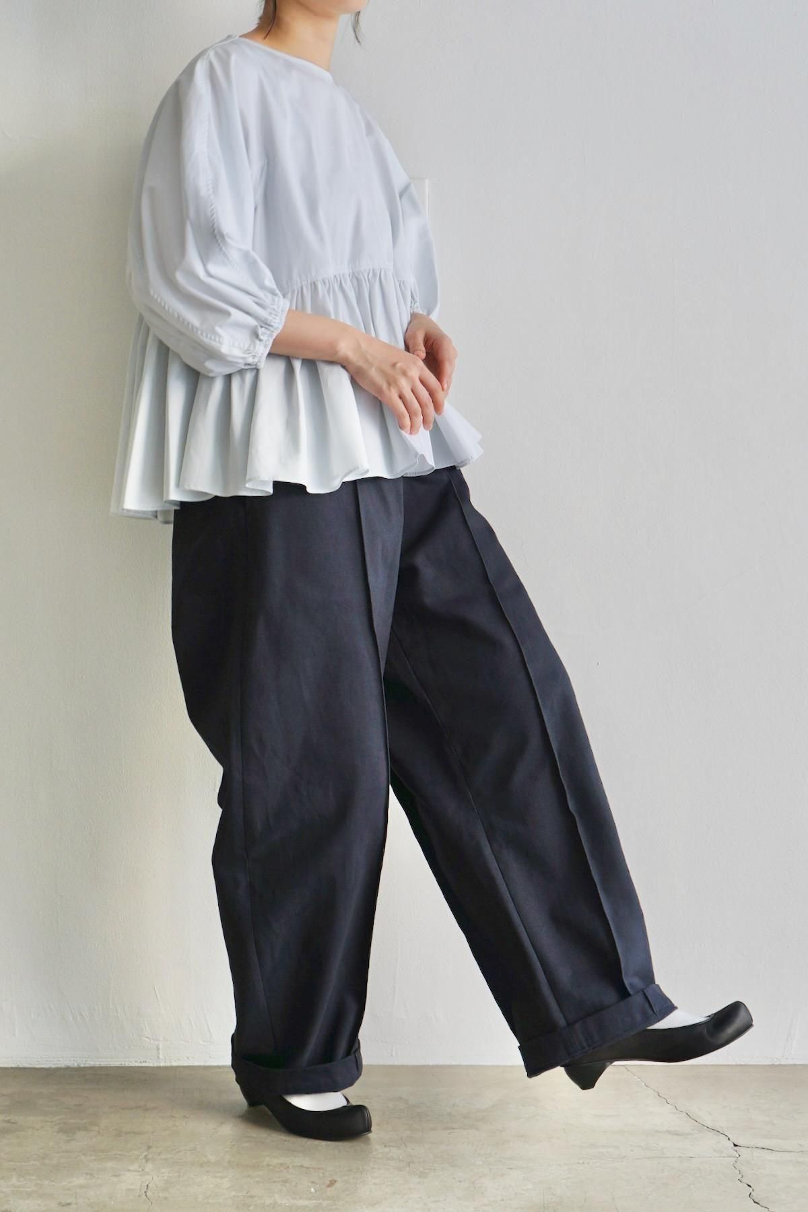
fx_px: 1246
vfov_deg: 51.9
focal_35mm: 37
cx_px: 404
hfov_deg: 35.9
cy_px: 606
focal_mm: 37
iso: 125
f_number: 4
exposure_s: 1/60
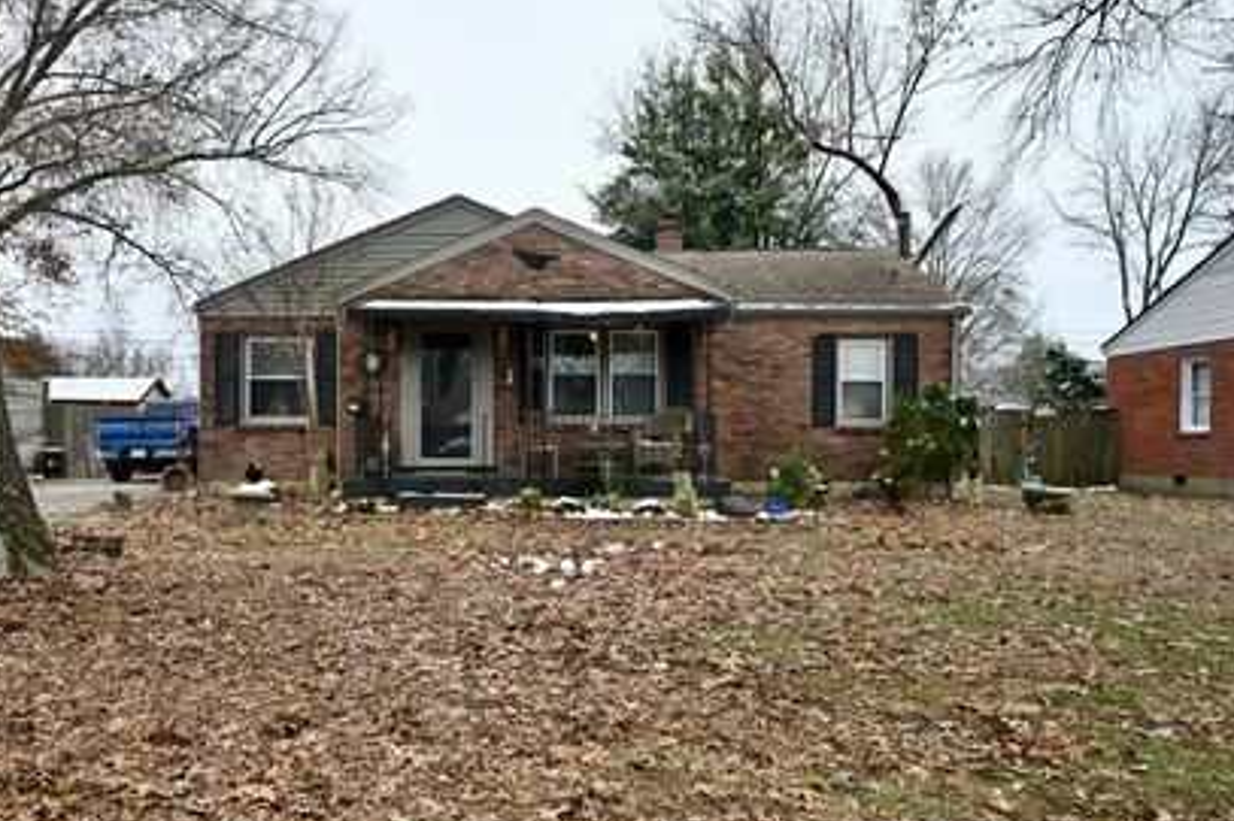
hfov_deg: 66.8
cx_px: 494
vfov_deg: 47.8
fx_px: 925
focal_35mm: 27
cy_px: 450
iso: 640
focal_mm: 22
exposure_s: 1/500
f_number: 5.6
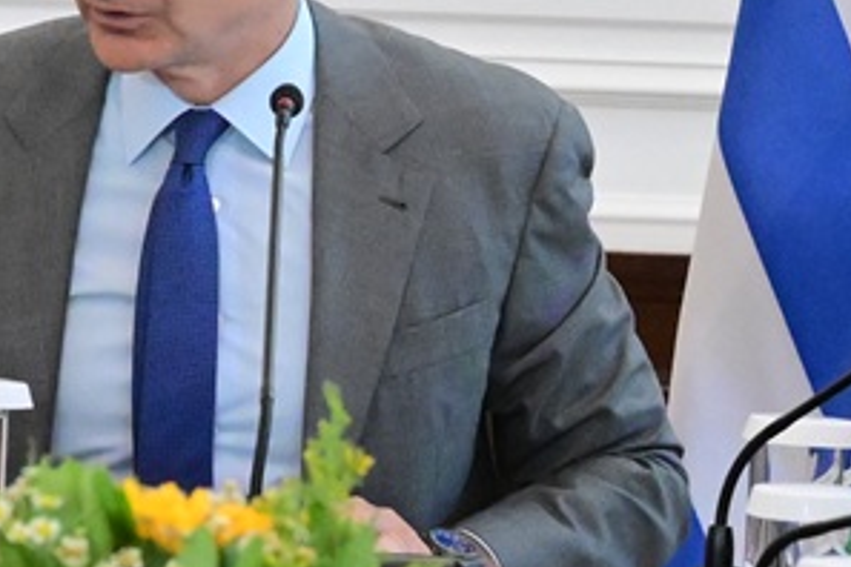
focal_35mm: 538
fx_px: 12717
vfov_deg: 2.6
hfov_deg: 3.8
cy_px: -49
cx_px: 332
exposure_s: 1/500
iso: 8000
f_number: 6.3
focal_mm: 89
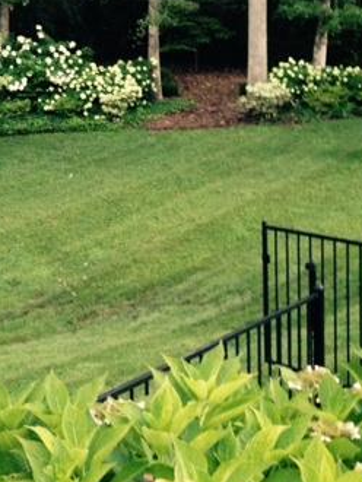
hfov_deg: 22.9
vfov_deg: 29.9
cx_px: 127
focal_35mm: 64
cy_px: 146
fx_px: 891
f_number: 2.4
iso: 320
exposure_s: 1/20
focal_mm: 4.12
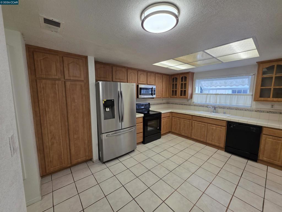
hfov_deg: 106.2
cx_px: 141
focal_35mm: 13
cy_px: 106
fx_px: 106
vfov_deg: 89.9
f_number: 1.9
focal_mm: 2.2
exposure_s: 1/120
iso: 125
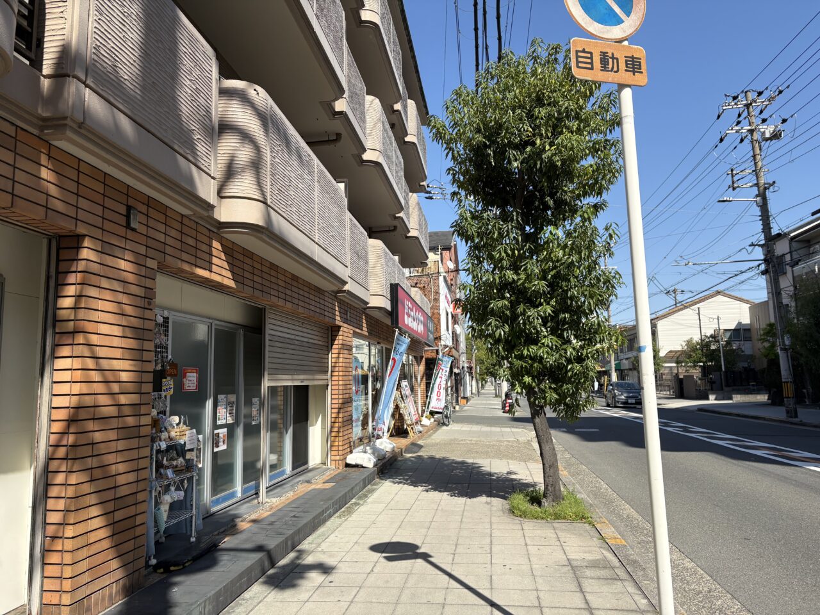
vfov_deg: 53.1
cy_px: 308
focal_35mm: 26
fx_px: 616
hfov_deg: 67.3
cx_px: 410
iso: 50
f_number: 1.6
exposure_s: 1/1848
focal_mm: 5.96
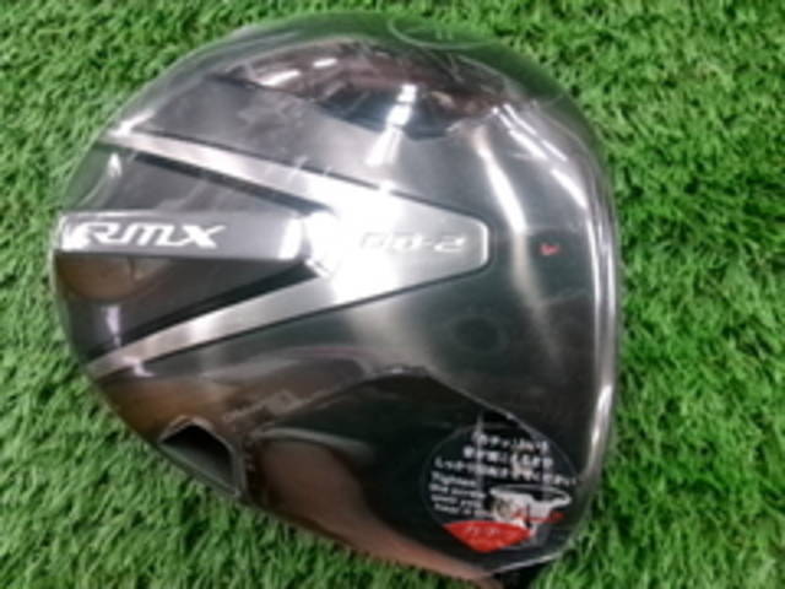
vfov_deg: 49.7
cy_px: 294
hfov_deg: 63.4
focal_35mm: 28
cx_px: 392
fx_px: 635
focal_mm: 5.1
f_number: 3.9
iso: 800
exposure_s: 1/38
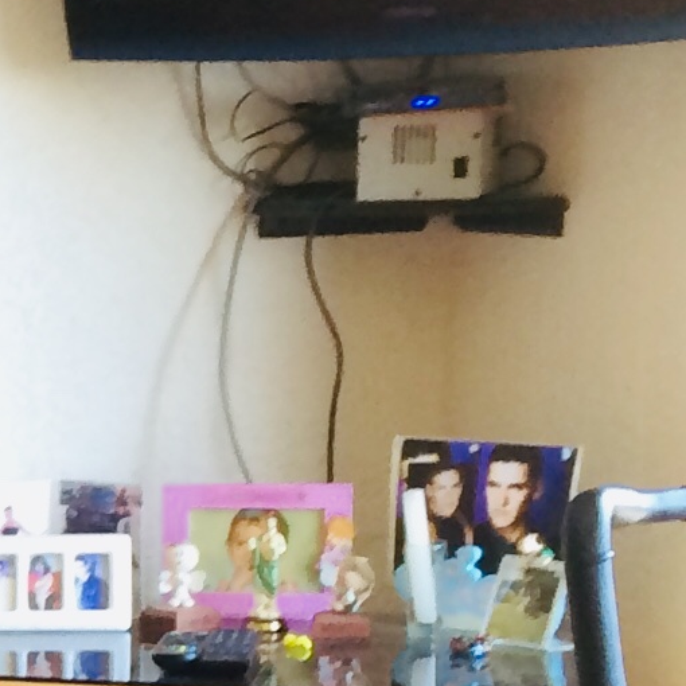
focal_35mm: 164
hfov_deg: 9.5
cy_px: 787
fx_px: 3677
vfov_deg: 10.5
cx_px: -928
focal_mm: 4.15
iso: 100
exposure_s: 1/30
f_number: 2.2
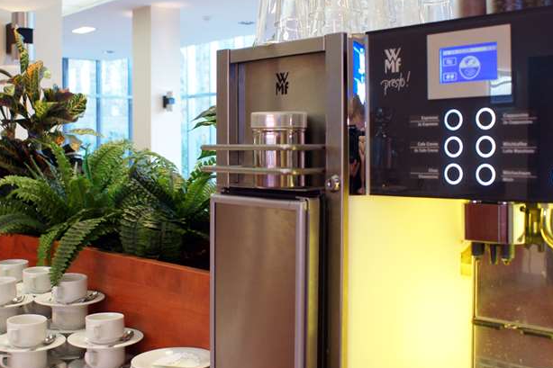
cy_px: 169
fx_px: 691
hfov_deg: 43.6
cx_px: 266
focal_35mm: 45
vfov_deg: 29.8
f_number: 3.5
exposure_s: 1/15
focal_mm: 18
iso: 640
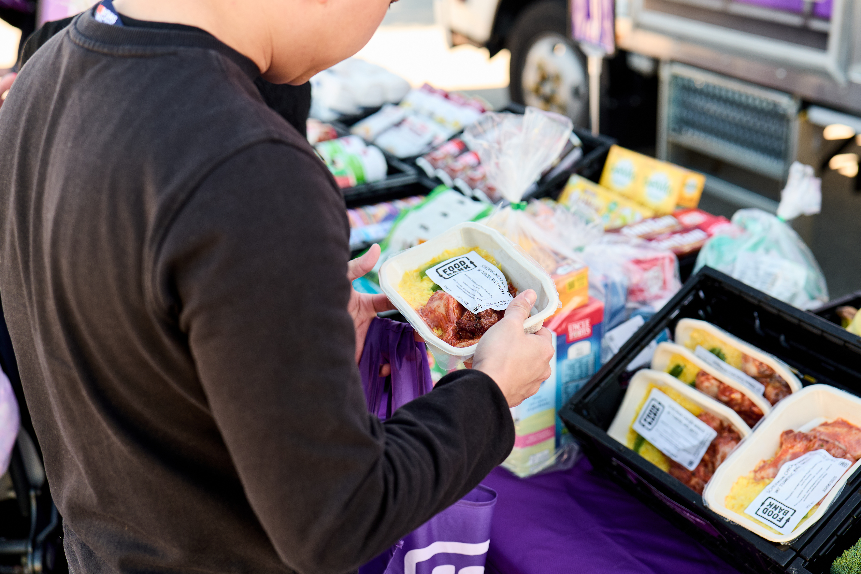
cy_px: 287
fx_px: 1196
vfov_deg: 27.0
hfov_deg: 39.6
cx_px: 430
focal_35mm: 50
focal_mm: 50
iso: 500
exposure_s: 1/500
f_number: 3.2
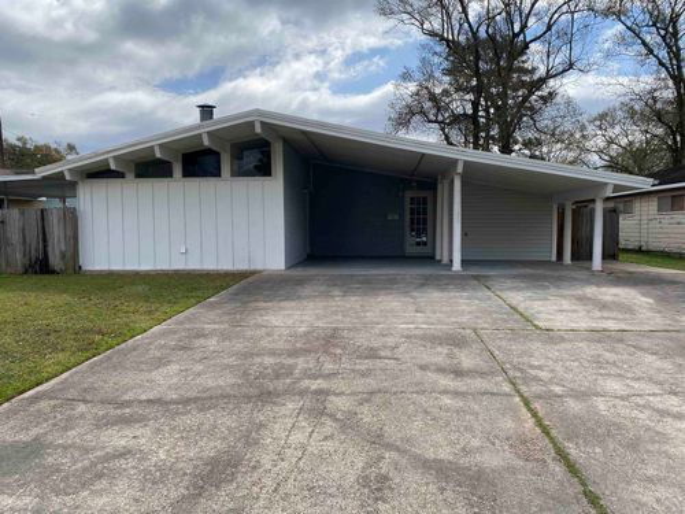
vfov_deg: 53.1
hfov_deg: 67.3
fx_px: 515
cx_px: 342
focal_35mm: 26
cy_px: 257
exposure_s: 1/3731
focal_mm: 4.25
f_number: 1.8
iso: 32
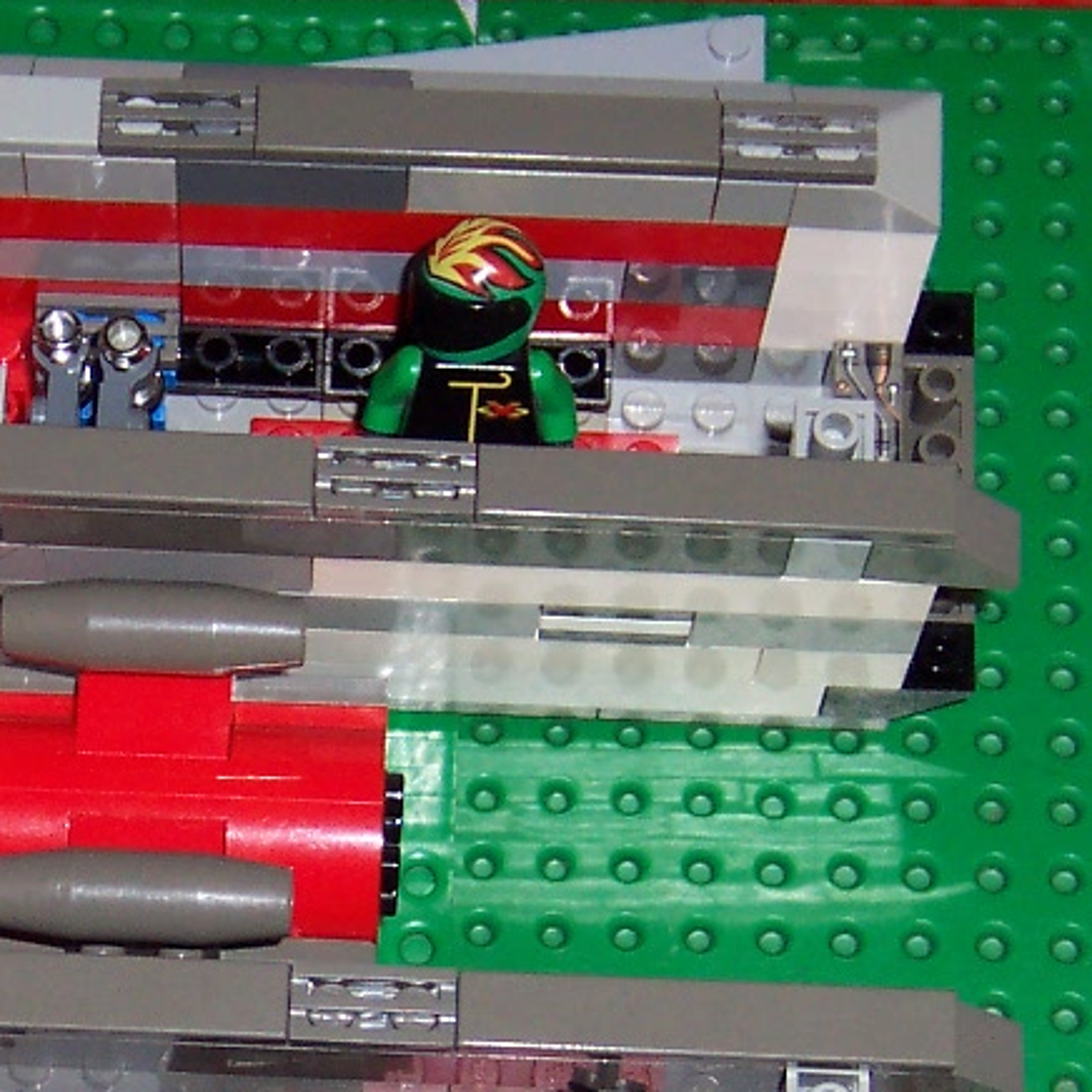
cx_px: 113
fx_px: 5818
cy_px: 897
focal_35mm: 163
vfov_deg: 10.7
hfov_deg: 10.7
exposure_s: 1/60
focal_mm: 10.4
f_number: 3.4
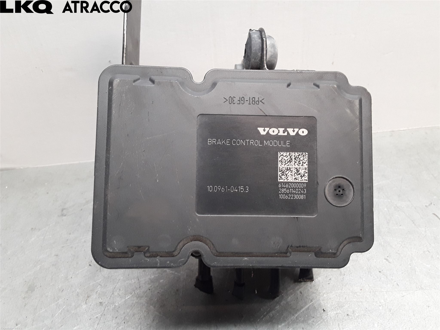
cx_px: 220
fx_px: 356
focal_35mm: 28
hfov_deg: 63.4
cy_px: 165
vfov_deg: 49.7
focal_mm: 2.91
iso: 80
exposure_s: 1/50
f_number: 1.9
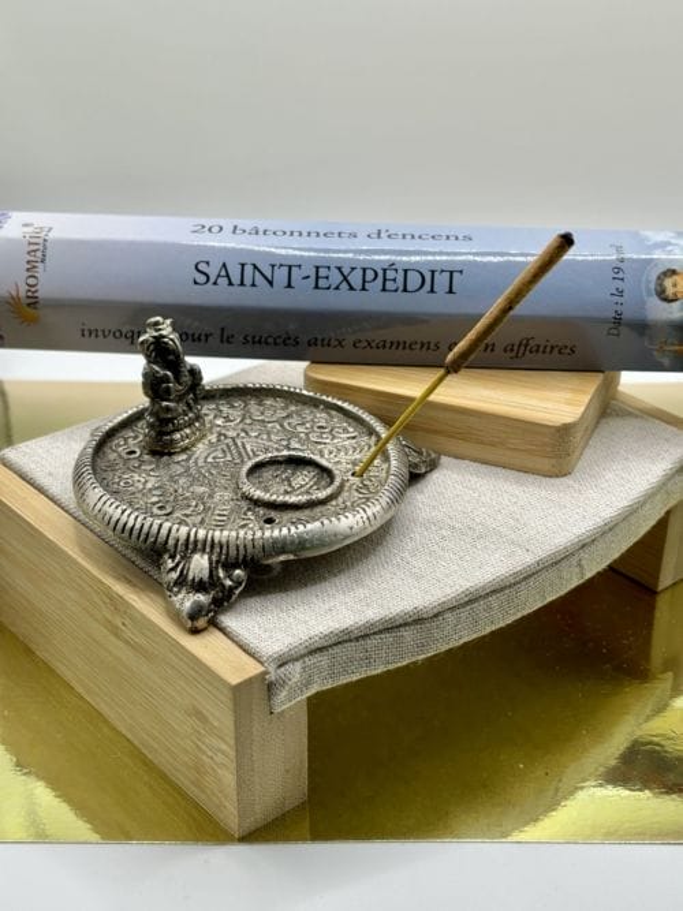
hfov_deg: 28.0
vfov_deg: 36.8
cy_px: 456
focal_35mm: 52
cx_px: 342
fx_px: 1368
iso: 32
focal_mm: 5.96
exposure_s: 1/214
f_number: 1.6
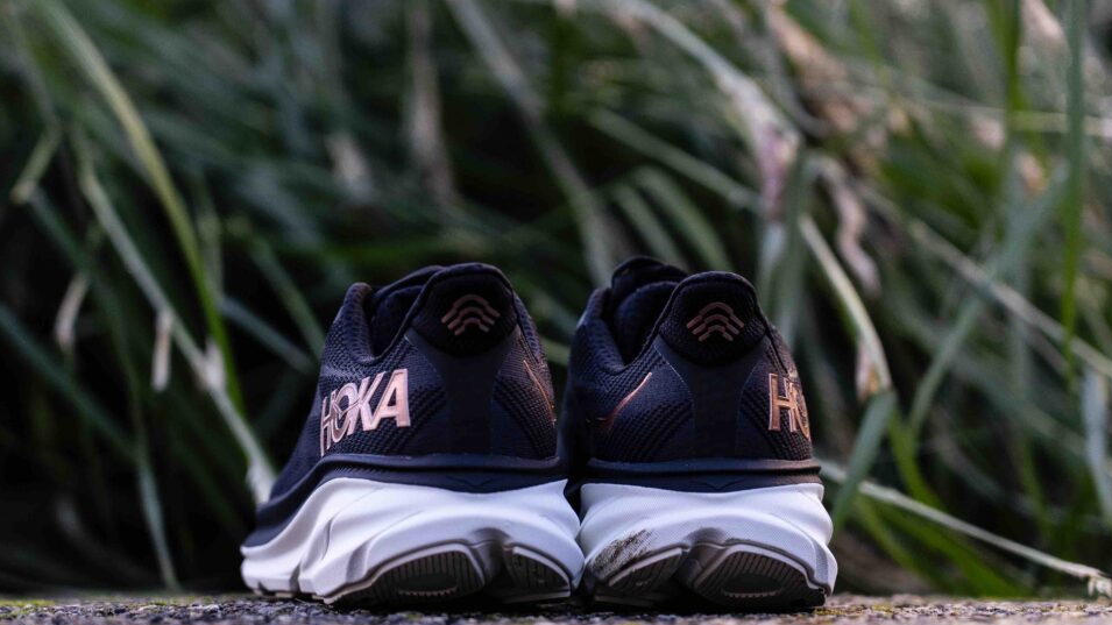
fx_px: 3479
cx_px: 539
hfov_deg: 18.2
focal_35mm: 118
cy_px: 324
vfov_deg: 10.3
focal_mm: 105
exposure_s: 1/1000
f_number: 4
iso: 2000
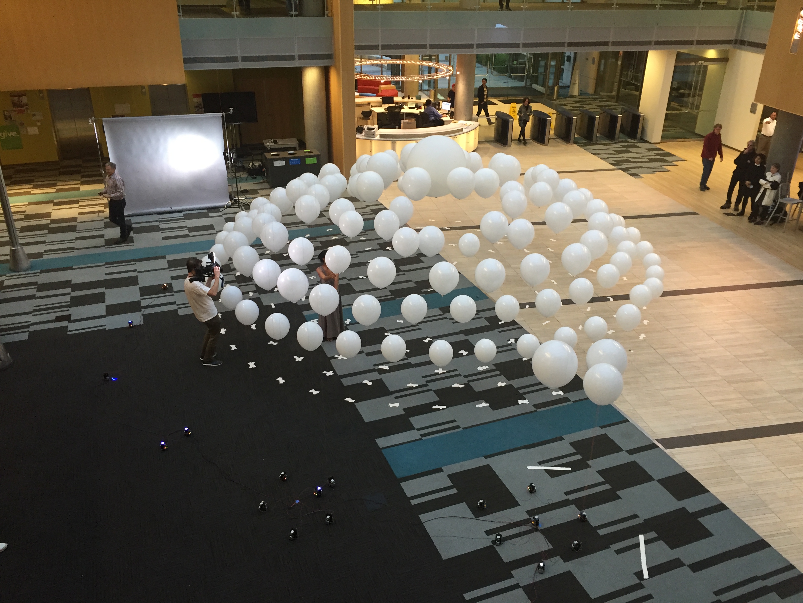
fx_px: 673
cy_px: 302
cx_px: 402
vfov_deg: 48.2
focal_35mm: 29
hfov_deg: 61.7
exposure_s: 1/30
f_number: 2.2
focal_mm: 4.15
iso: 125
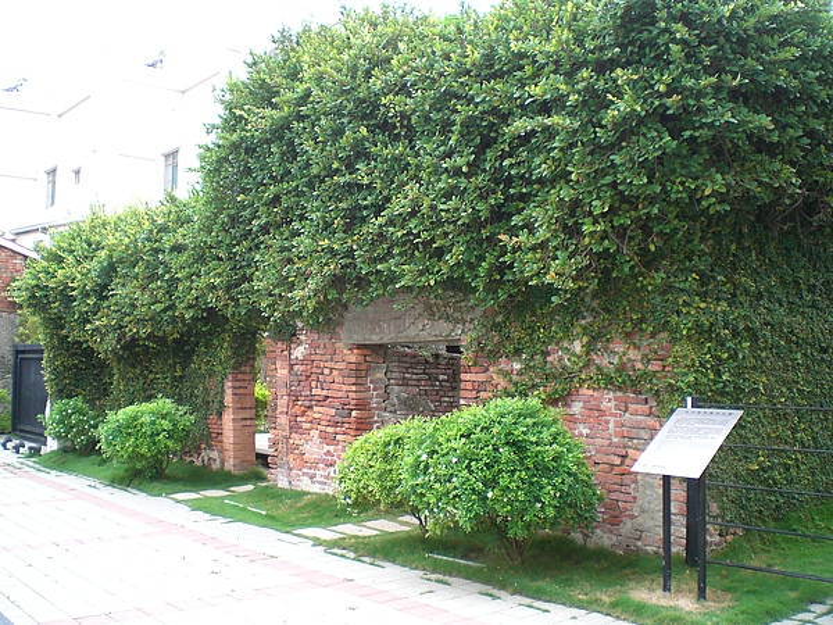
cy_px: 312
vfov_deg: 37.7
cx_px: 416
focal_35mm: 38
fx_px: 914
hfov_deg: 49.0
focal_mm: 6.3
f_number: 3.1
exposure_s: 1/200
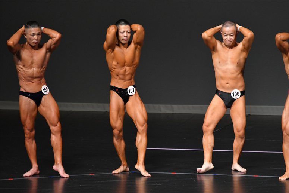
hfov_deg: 6.0
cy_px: 96
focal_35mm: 345
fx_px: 2768
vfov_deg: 4.0
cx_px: 144
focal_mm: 230
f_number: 5.6
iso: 4000
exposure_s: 1/400
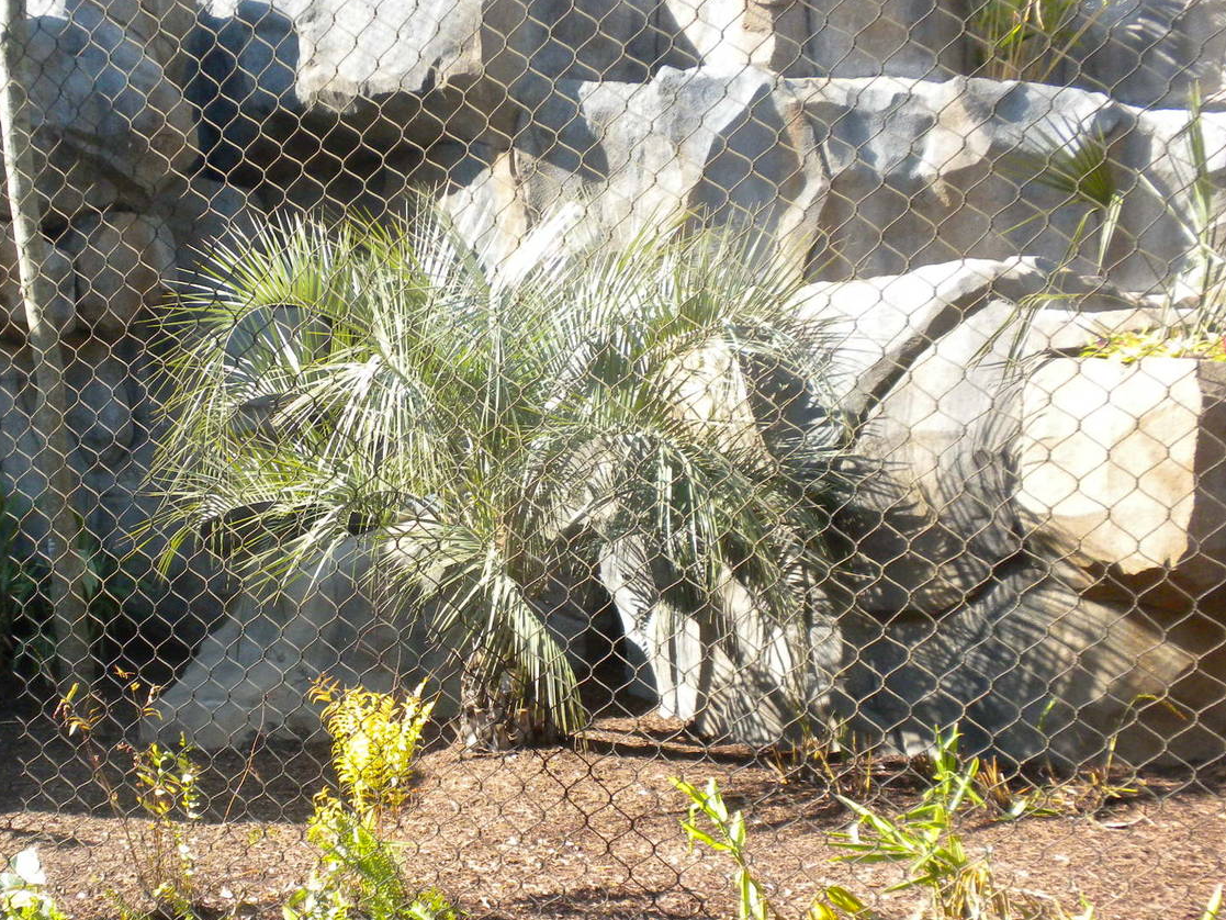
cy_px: 610
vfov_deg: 27.4
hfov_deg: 35.7
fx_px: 1877
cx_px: 382
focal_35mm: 53
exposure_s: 1/511
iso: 256
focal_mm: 6.6
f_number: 3.5
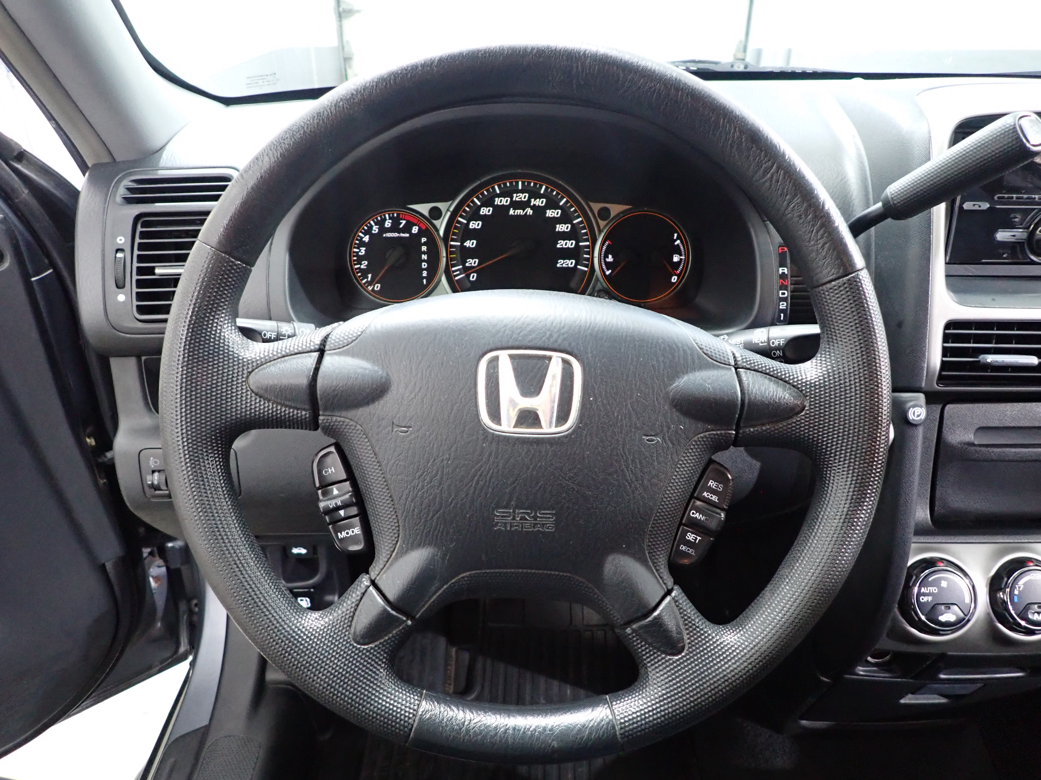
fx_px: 752
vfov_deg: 54.9
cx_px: 520
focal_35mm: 25
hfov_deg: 69.4
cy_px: 390
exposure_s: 1/25
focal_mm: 4.5
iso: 800
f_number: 2
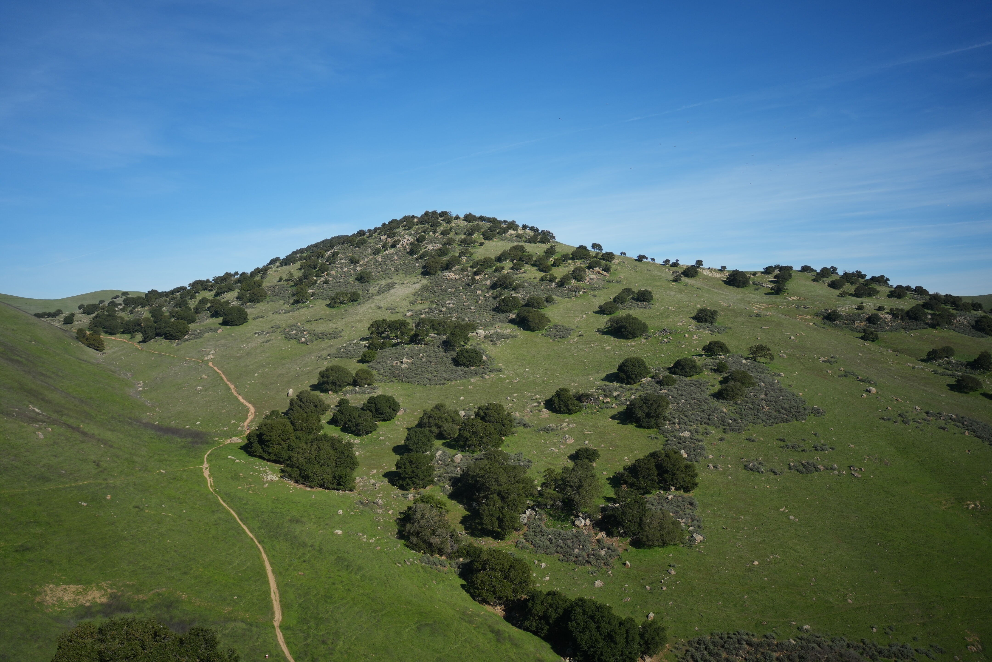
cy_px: 331
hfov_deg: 65.5
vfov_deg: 46.4
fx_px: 771
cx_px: 496
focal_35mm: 28
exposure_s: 1/2500
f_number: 4
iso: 250
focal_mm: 28
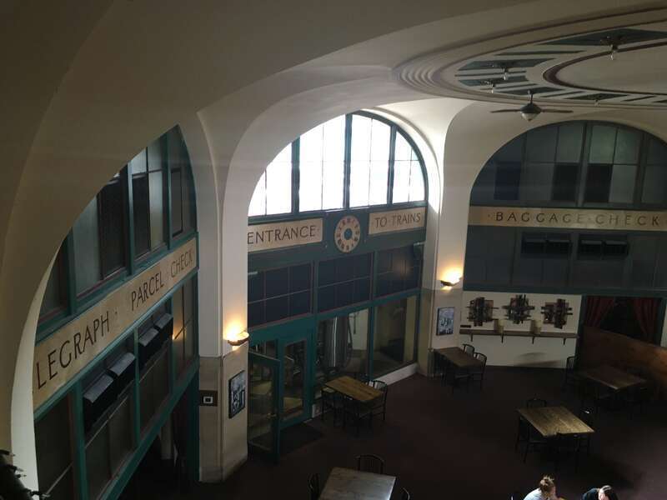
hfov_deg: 61.7
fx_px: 559
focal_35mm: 29
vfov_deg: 48.2
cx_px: 334
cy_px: 250
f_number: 2.2
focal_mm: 4.15
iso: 125
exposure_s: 1/30
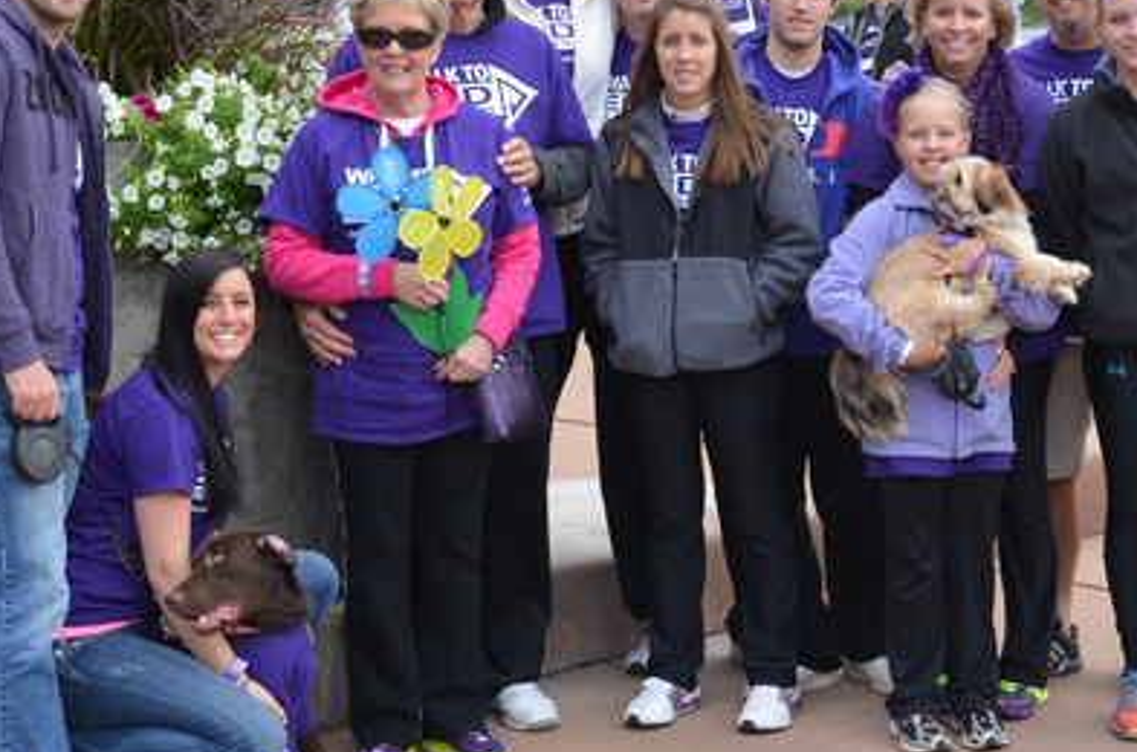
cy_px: 276
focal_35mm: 88
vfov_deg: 15.4
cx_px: 885
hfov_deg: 22.9
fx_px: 2773
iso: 200
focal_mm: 32
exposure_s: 1/200
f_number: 7.1
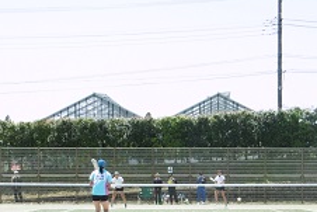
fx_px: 740
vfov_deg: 16.0
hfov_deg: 24.0
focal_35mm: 84
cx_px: 216
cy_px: 198
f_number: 3.7
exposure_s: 1/320
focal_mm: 6.8
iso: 100
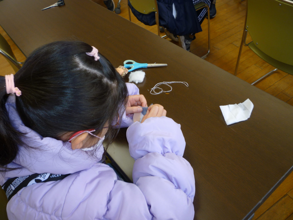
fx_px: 245
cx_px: 146
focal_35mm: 29
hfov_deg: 61.7
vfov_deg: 48.2
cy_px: 110
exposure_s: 1/30
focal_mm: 5.2
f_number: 3.3
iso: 80
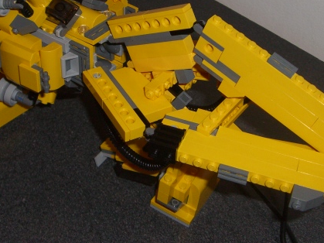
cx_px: 141
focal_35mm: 58
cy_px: 65
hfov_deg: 33.2
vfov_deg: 25.0
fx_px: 543
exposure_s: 1/60
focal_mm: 6.2
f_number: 2.7
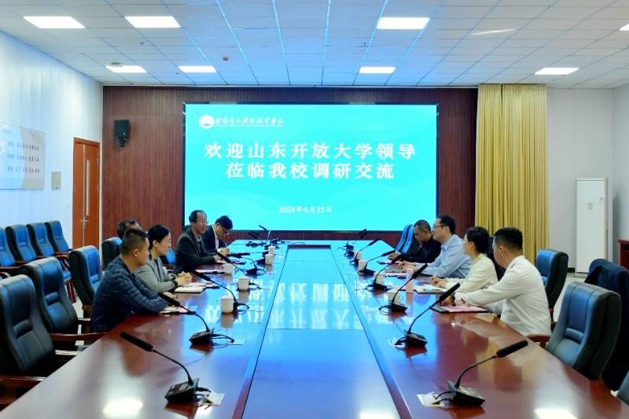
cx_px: 314
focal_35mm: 30
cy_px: 210
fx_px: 524
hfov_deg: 61.9
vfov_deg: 43.6
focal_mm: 20
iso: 1100
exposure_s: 1/100
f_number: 4.5
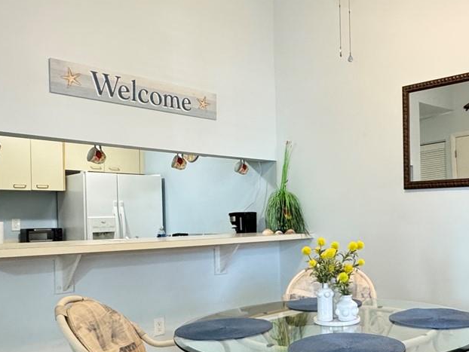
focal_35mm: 36
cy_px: 219
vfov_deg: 39.4
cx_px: 317
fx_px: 488
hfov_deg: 50.3
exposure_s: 1/60
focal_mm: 2.22
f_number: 2.2
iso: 320
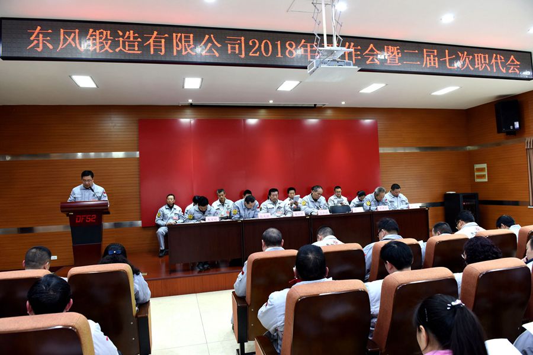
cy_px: 178
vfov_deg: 53.1
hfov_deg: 73.7
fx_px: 355
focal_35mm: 24
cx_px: 266
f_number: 5
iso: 1000
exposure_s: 1/40
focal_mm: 24
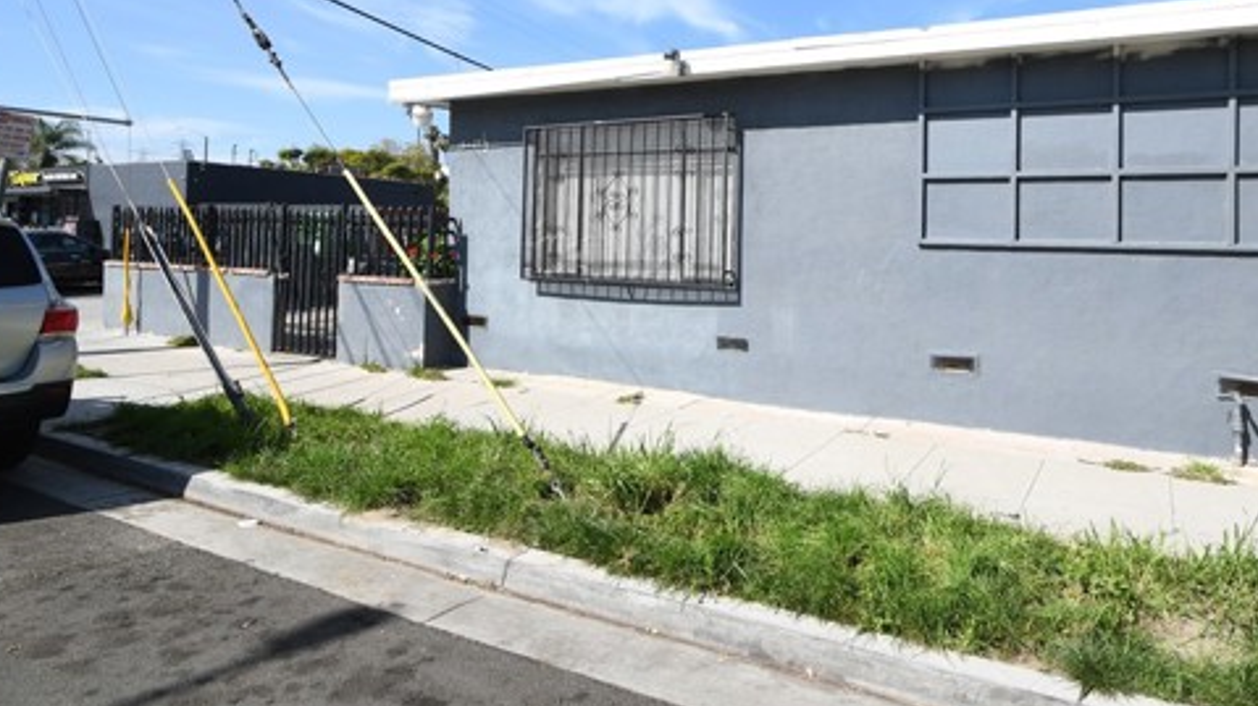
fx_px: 700
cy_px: 235
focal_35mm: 21
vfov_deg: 52.5
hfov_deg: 82.0
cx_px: 801
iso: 100
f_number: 7.1
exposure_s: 1/320
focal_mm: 10
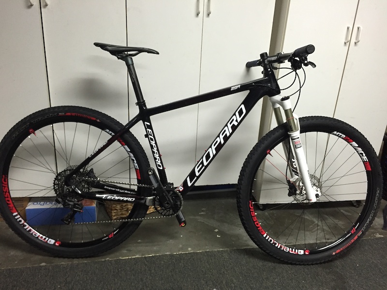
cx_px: 194
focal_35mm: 29
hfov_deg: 61.7
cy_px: 145
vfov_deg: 48.2
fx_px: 324
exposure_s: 1/30
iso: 160
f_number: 2.2
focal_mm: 4.15
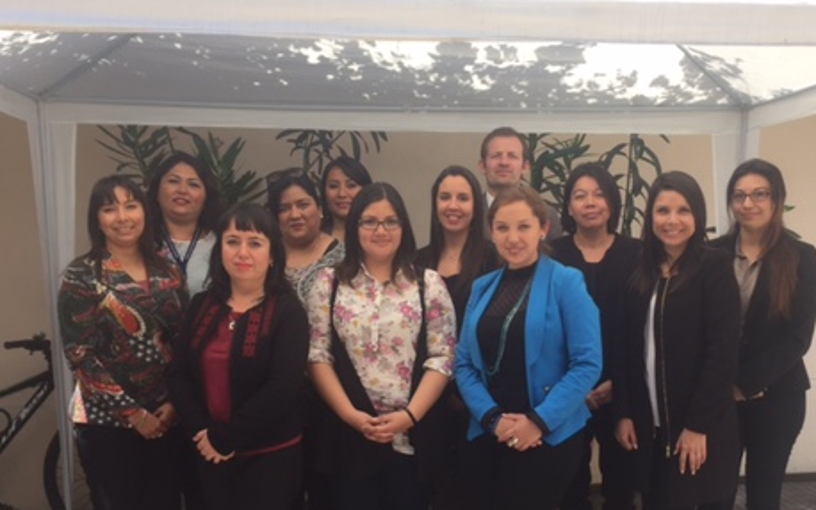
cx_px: 465
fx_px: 956
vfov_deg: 29.5
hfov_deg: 46.1
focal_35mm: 43
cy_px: 366
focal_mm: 4.15
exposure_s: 1/482
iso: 32
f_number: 2.2
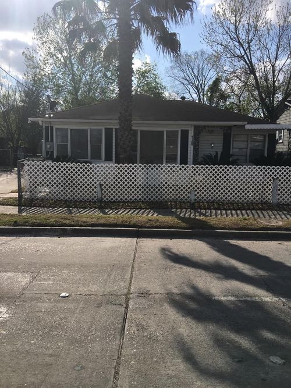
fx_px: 325
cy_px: 194
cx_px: 146
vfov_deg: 61.7
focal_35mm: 29
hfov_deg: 48.2
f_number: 2.2
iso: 25
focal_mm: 4.15
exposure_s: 1/2747
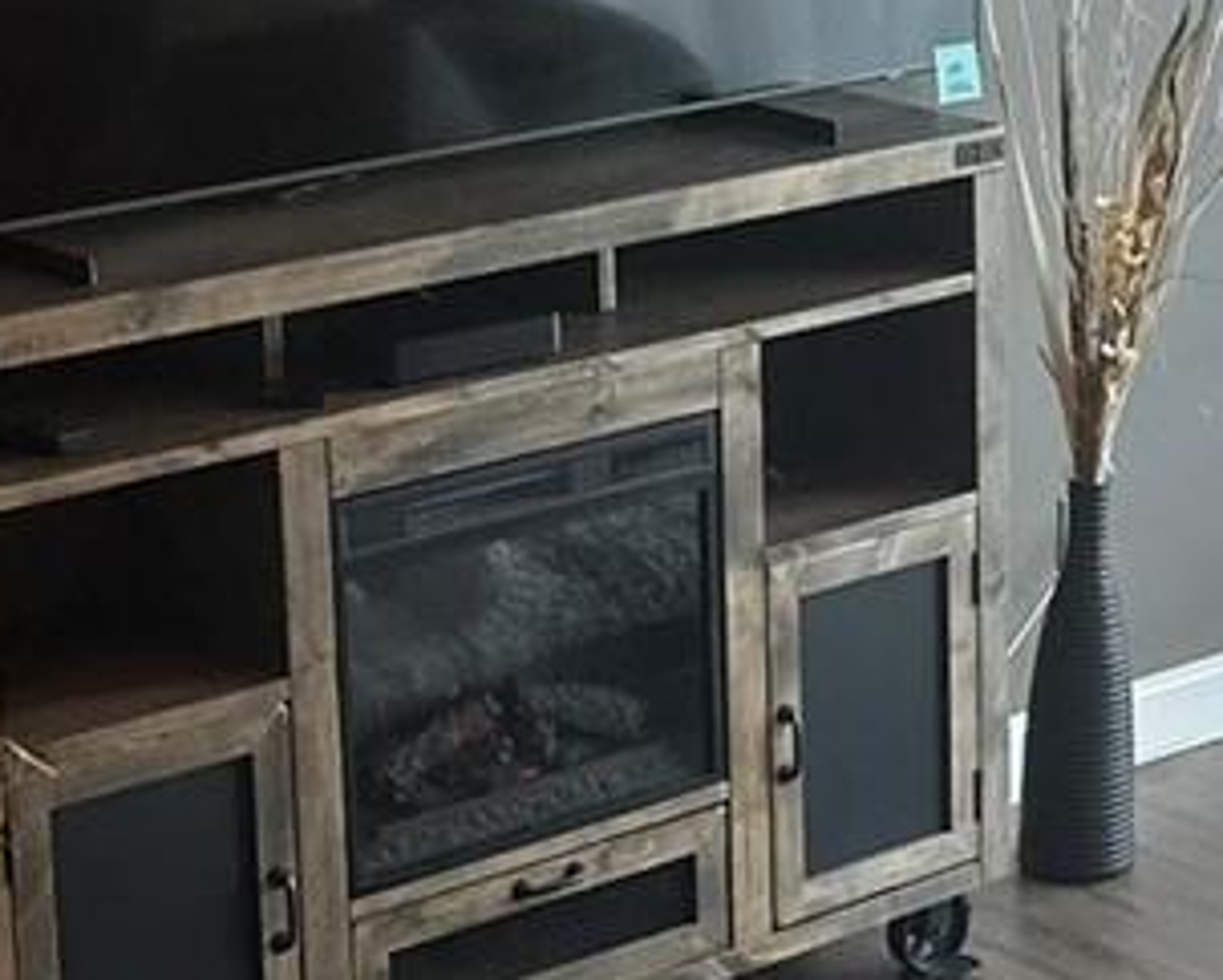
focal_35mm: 124
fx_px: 4491
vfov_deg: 12.5
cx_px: 1296
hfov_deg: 15.2
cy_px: 474
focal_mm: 6.86
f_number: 1.78
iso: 125
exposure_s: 1/120
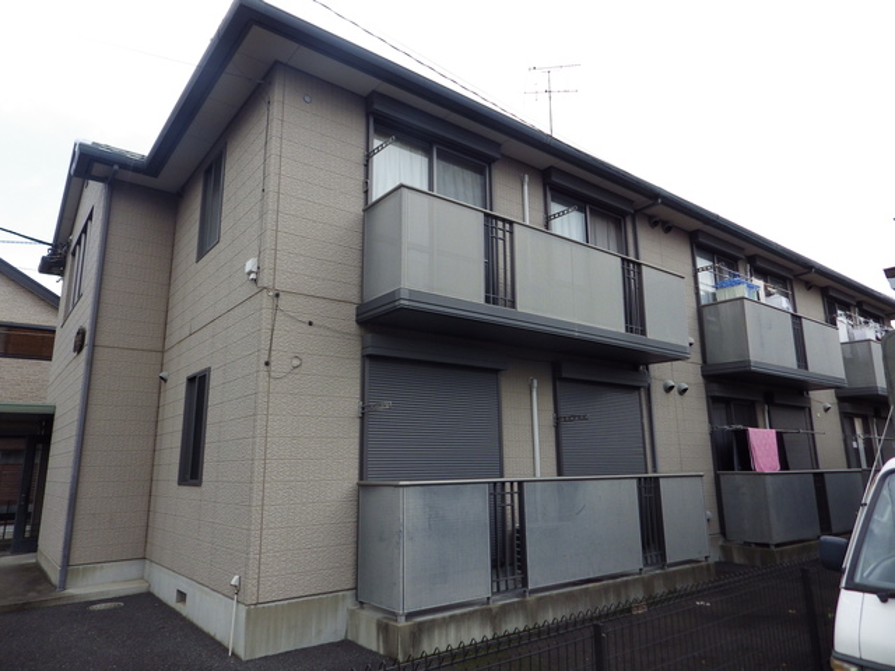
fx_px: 569
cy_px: 336
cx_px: 448
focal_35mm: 22
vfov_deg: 61.1
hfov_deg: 76.4
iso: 100
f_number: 3.1
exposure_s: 1/500
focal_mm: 4
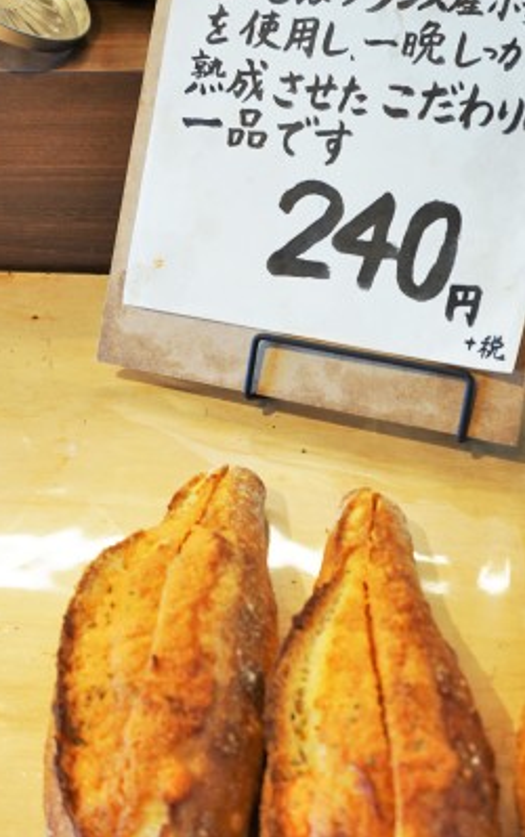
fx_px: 1120
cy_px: 470
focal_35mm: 49
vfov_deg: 41.0
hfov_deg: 26.2
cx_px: 348
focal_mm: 16
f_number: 4
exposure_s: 1/60
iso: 100
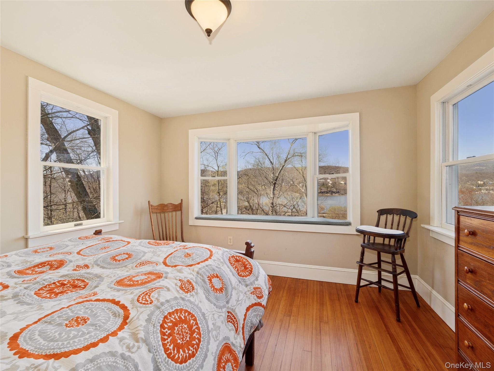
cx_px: 247
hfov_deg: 102.1
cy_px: 186
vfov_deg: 85.7
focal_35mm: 14
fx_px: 200
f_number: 8
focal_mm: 7
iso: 200
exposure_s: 1/250
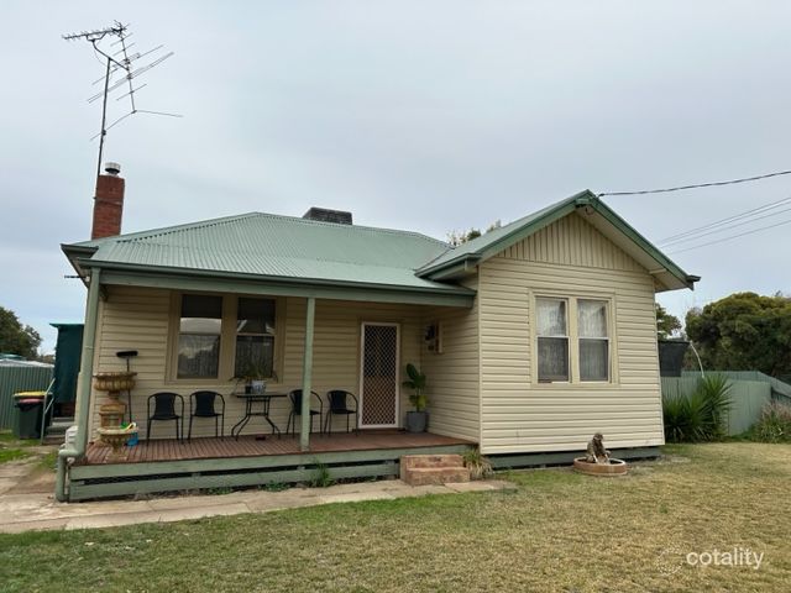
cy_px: 296
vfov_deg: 56.8
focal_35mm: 24
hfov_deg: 71.6
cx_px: 396
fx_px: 548
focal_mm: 6.86
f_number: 1.78
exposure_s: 1/2660
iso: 80
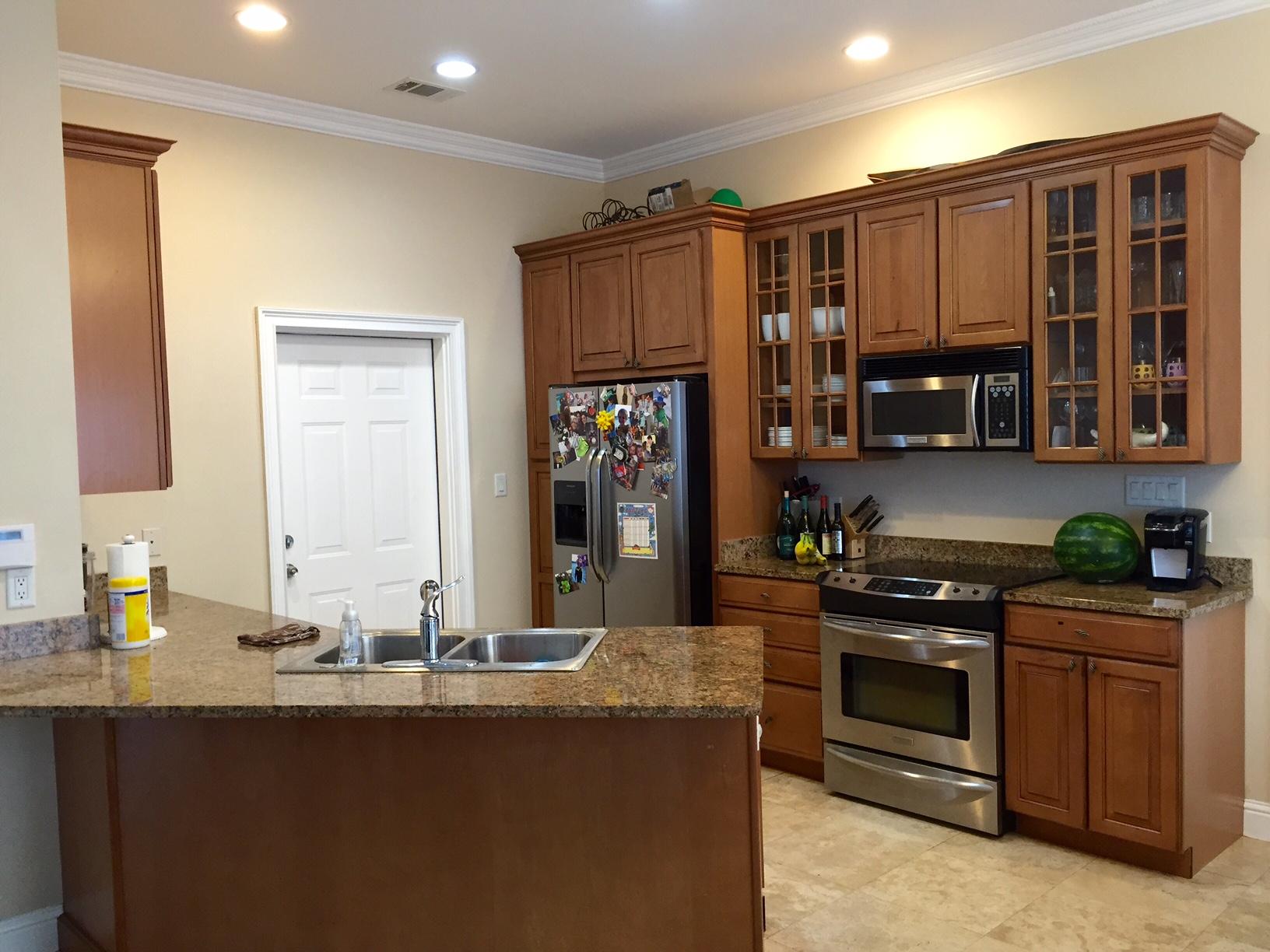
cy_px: 476
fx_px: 1064
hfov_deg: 61.7
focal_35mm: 29
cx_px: 635
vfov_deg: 48.2
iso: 100
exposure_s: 1/30
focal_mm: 4.15
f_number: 2.2
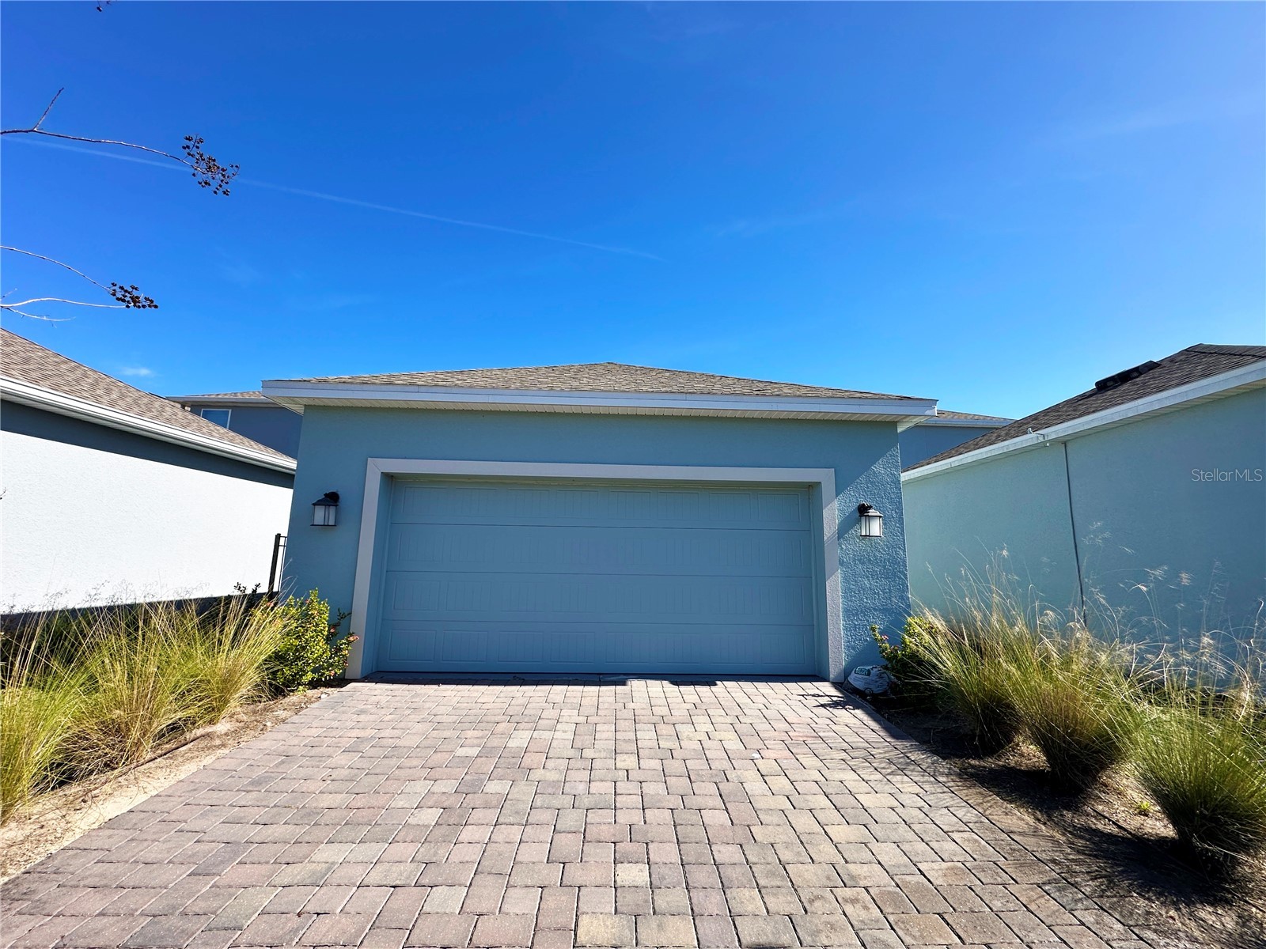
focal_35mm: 14
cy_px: 474
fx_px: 512
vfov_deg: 85.7
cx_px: 633
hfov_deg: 102.1
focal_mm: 2.22
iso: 40
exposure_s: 1/1135
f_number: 2.2
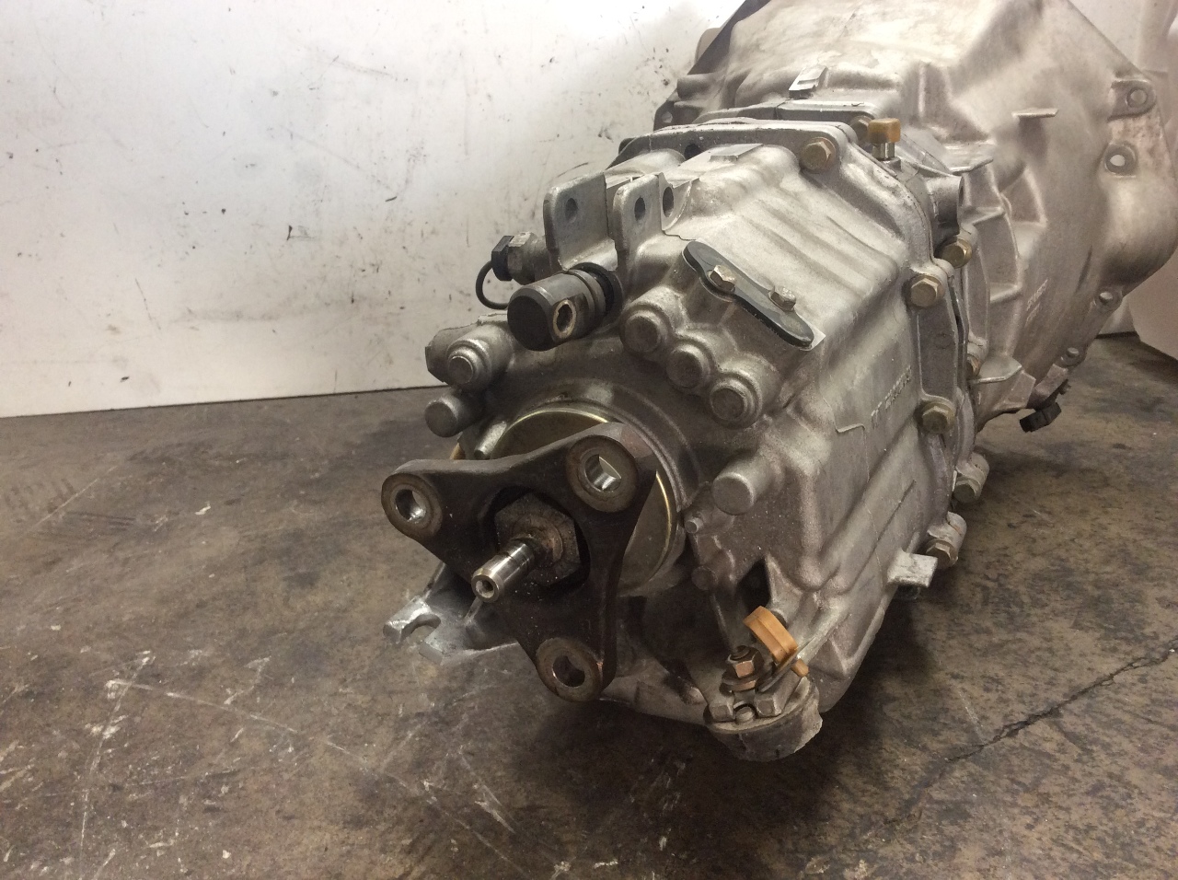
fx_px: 1087
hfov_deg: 56.9
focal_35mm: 32
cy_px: 440
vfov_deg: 44.1
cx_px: 589
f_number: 2.4
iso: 80
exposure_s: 1/24
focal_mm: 3.3
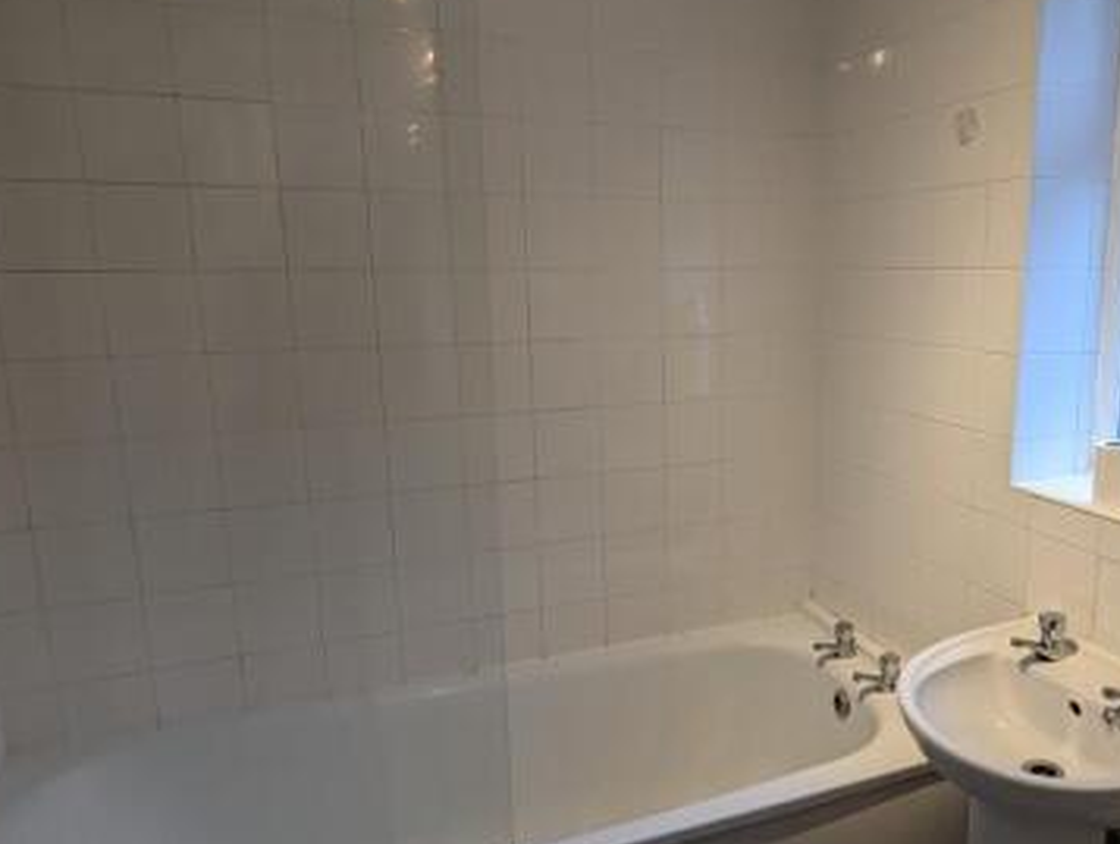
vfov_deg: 53.2
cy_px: 438
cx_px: 715
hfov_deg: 66.0
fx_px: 843
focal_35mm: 26
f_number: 2.2
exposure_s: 1/50
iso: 106
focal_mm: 2.35
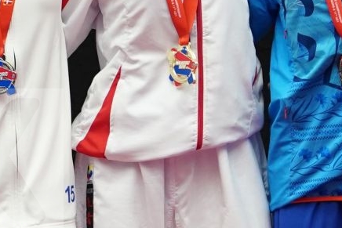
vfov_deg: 3.2
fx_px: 4115
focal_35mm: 433
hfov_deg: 4.8
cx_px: 256
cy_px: 160
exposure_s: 1/320
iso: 1250
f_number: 2.8
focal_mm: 70
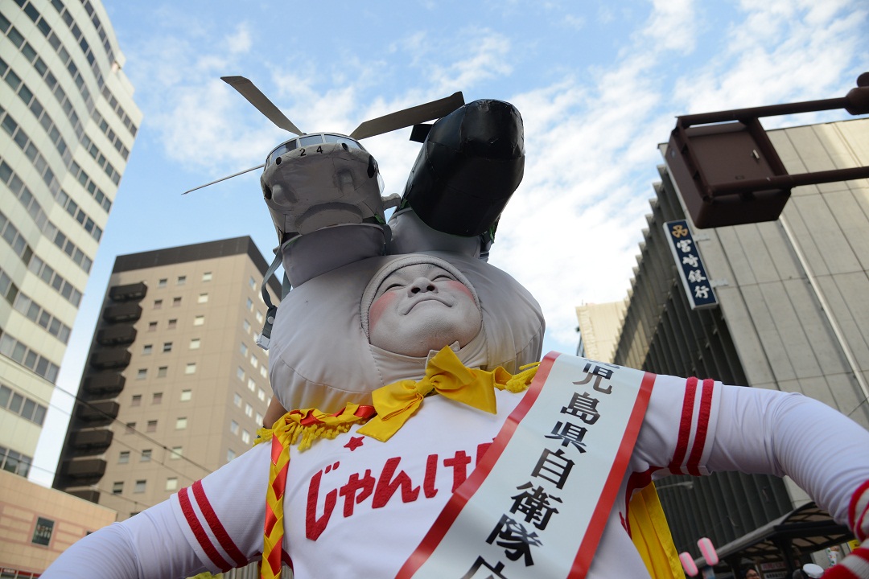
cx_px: 434
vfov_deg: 53.1
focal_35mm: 24
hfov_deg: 73.7
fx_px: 579
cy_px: 290
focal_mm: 24
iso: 500
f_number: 5.6
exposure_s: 1/1000
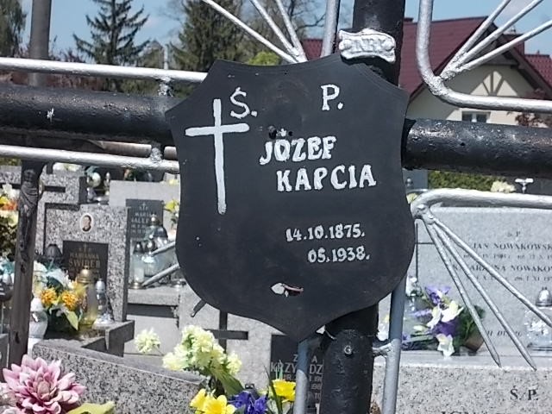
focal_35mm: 127
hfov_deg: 15.5
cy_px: 207
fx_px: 2025
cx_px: 276
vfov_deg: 11.7
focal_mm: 17.9
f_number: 6.3
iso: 80
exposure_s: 1/320
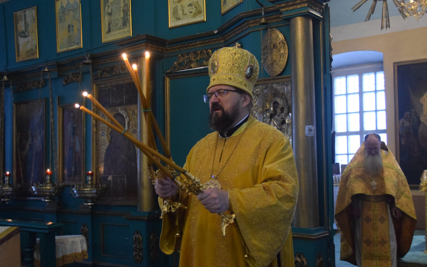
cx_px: 217
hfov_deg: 44.4
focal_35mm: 45
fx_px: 524
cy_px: 137
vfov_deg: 28.6
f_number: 4.2
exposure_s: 1/60
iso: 4000
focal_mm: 26
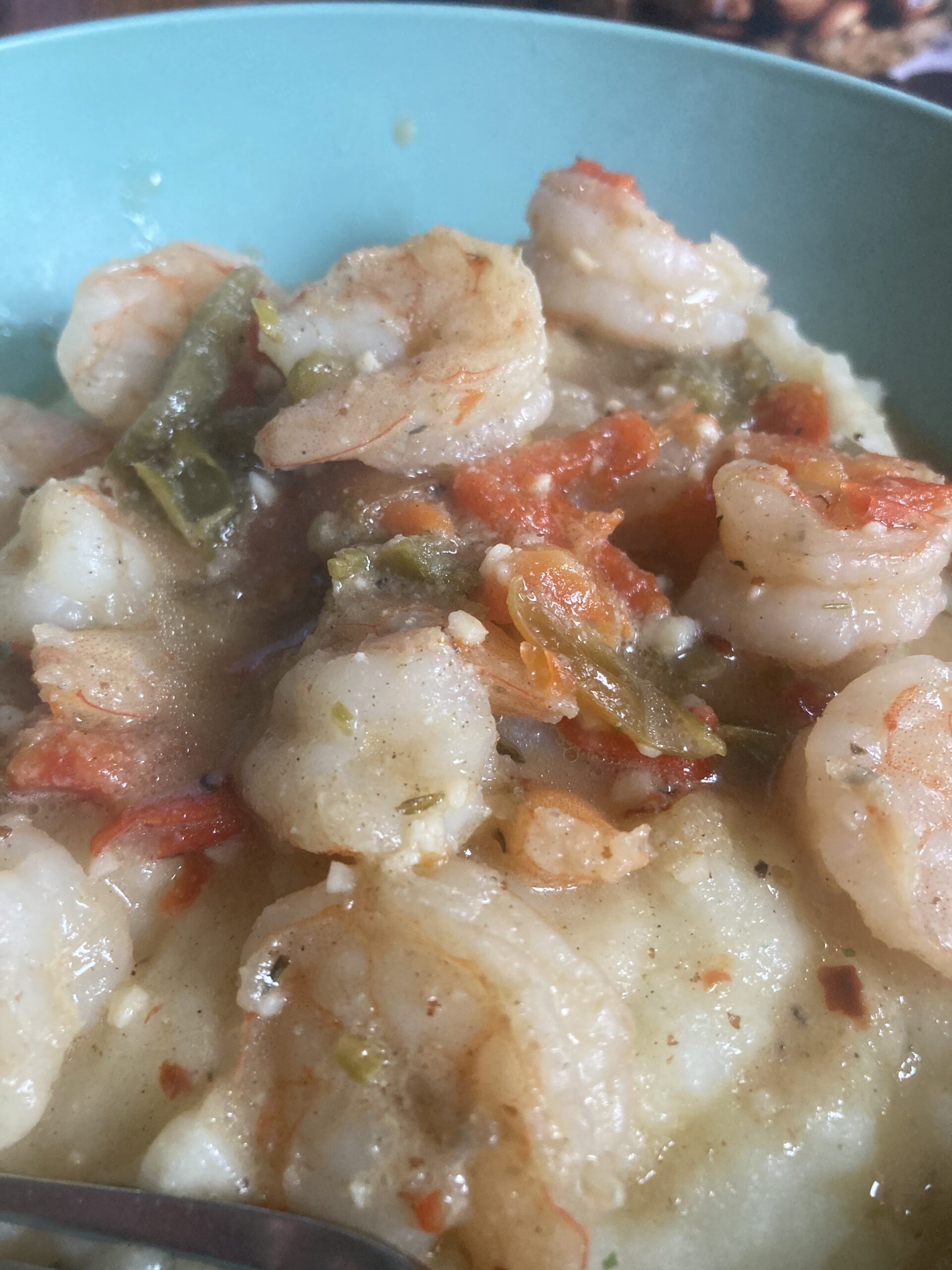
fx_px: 1027
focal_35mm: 28
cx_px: 476
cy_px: 635
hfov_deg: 49.7
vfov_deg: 63.4
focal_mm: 3.99
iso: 160
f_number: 1.8
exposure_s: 1/60
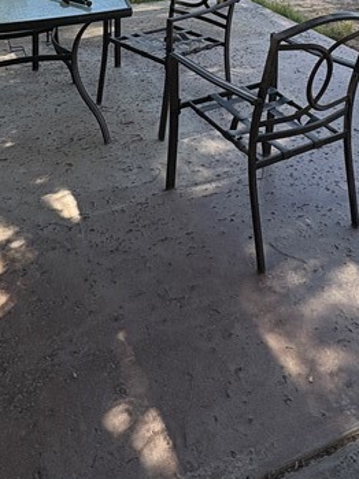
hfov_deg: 35.1
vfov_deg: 34.8
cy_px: -116
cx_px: 173
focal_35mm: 41
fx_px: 568
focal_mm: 2.22
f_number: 2.2
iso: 50
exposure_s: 1/727
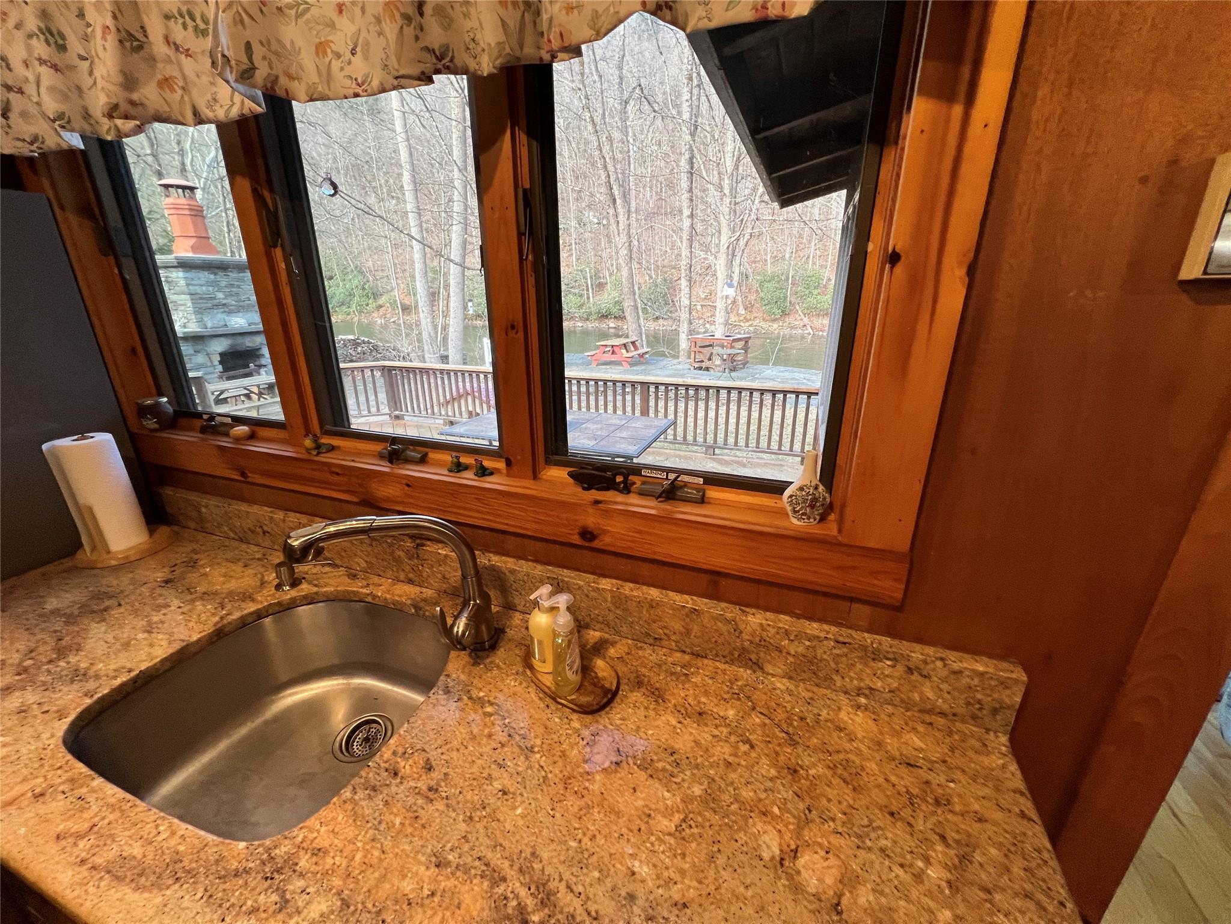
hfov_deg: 106.2
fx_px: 462
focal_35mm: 13
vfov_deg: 89.9
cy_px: 462
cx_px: 616
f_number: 1.8
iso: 200
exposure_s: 1/120
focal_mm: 1.57
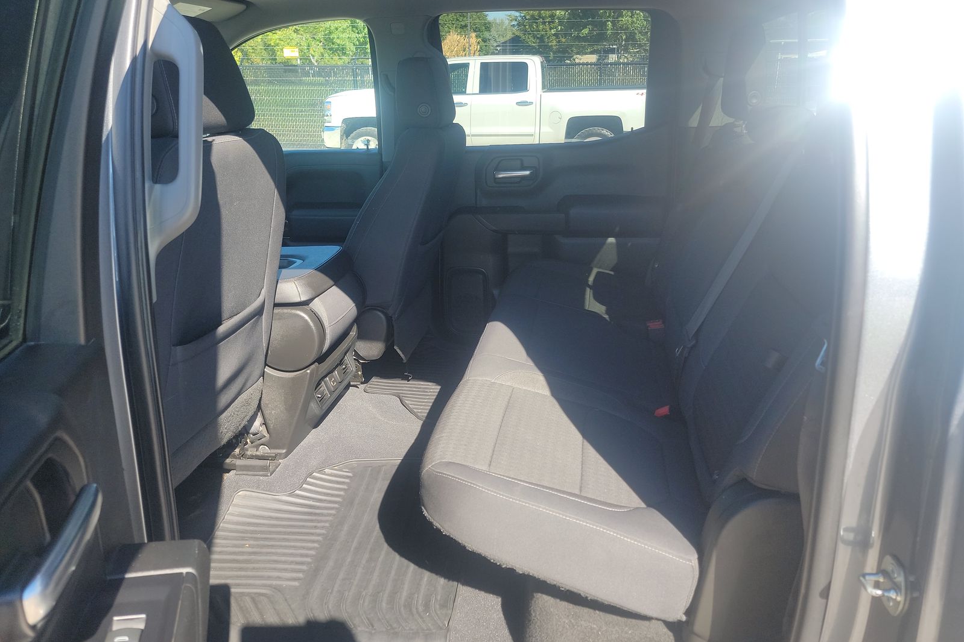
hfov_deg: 71.5
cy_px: 285
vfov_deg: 51.2
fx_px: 669
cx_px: 482
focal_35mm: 25
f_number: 1.8
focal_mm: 6.7
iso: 50
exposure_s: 1/161
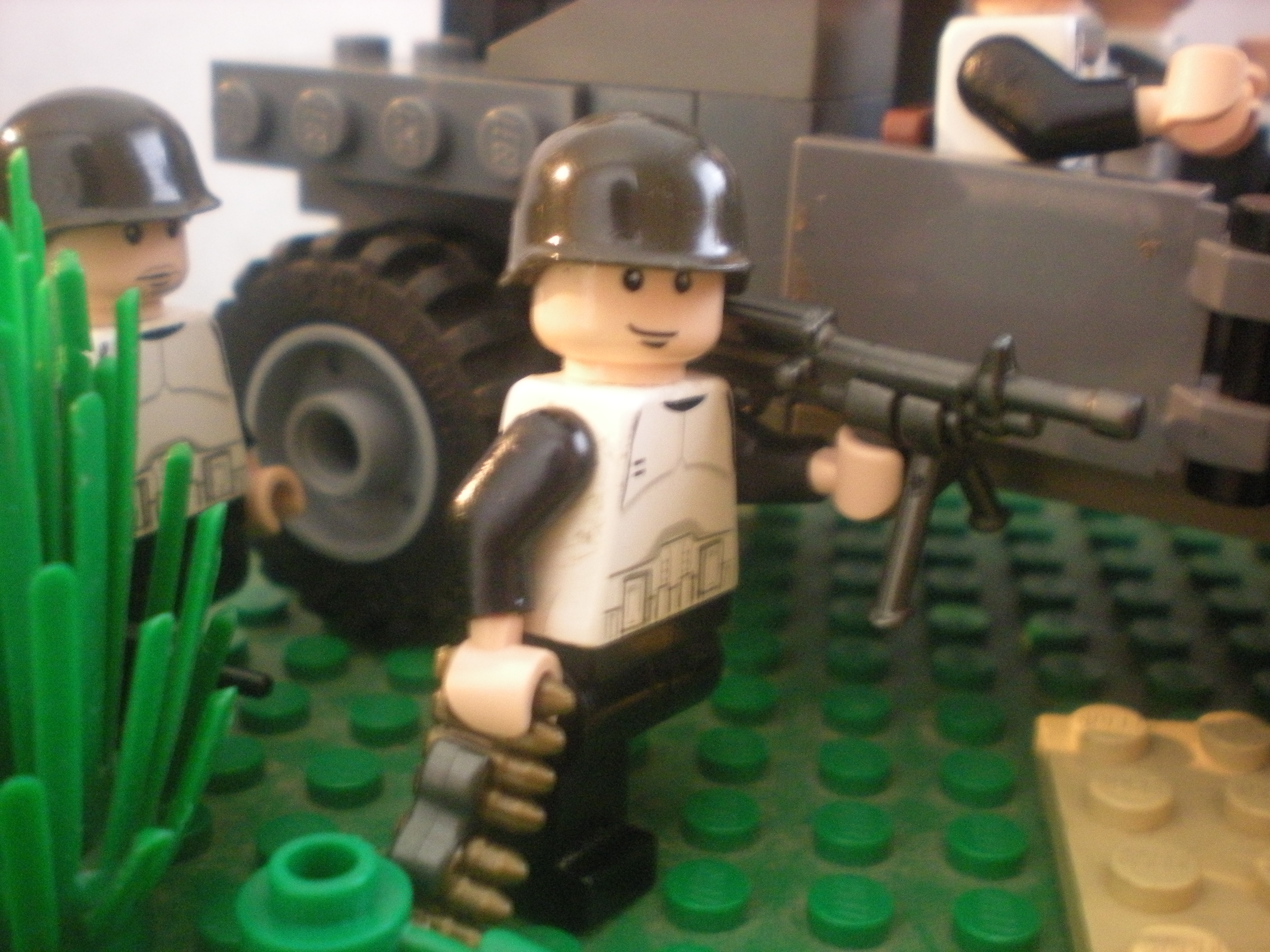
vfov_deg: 37.7
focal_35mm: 38
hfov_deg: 49.0
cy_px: 476
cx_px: 635
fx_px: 1394
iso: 452
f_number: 3.1
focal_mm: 6.3
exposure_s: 1/8
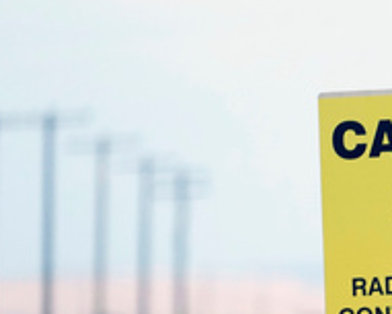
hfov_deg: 1.9
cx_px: 501
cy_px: 299
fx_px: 11654
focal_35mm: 1004
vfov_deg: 1.5
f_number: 6.3
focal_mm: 400
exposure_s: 1/1250
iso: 3200
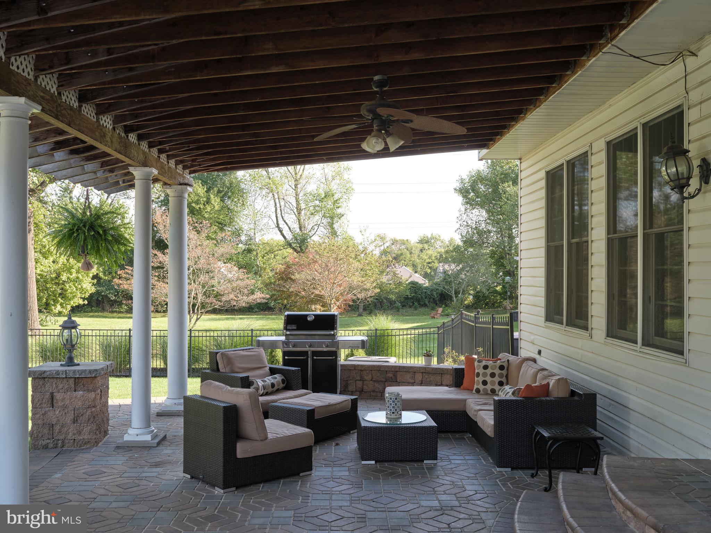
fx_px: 739
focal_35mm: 36
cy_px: 266
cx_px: 356
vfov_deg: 39.7
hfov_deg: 51.4
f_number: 6.4
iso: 400
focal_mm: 45
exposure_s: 1/160
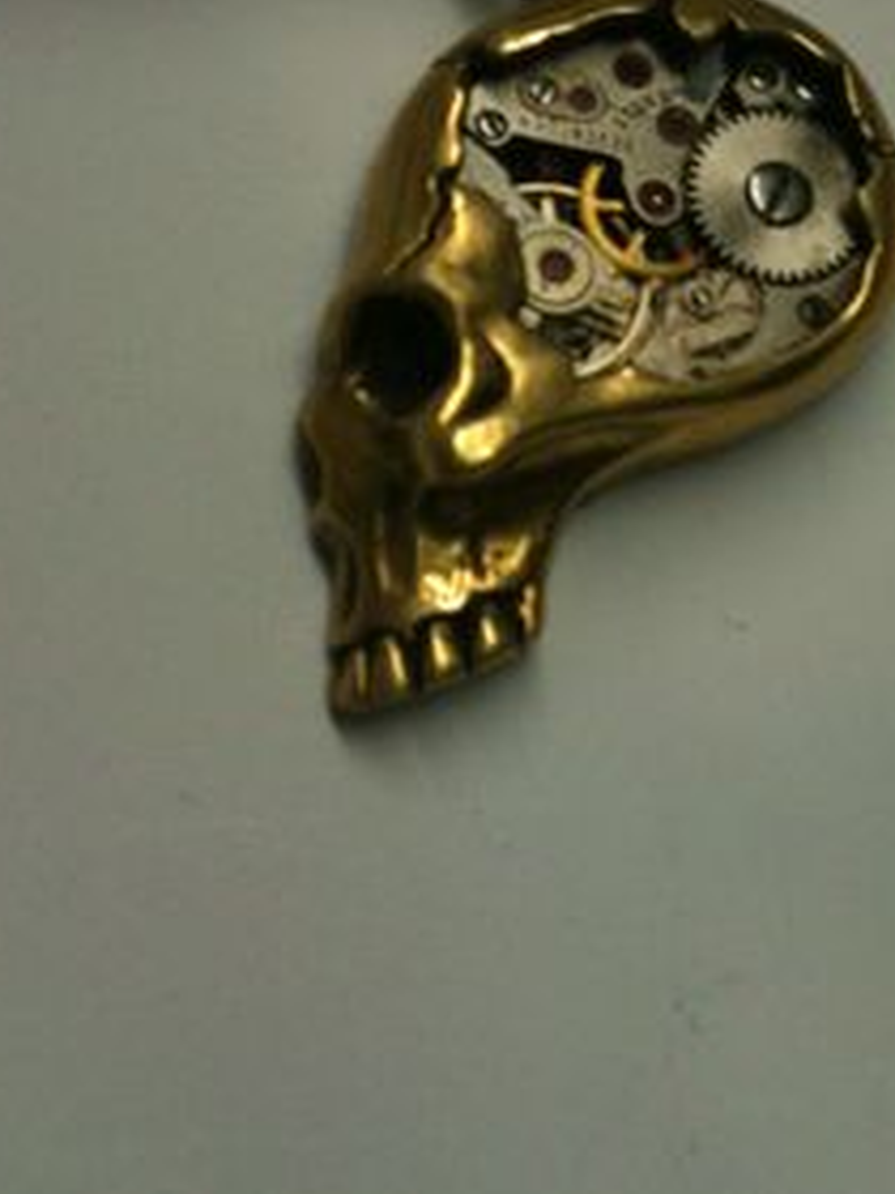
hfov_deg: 24.1
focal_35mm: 60
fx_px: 2068
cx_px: 707
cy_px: 303
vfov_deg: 31.6
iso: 80
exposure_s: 1/60
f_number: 2.8
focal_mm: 3.85
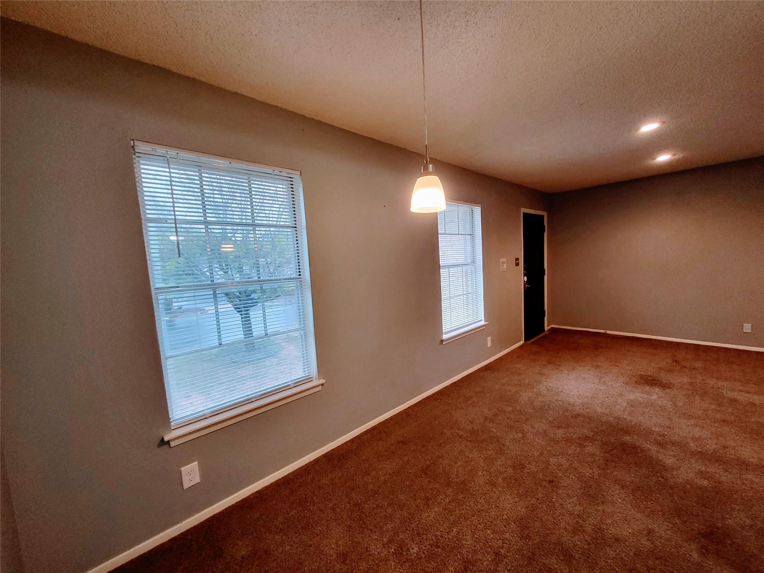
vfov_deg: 89.9
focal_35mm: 13
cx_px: 382
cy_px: 286
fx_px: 287
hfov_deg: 106.2
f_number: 2.2
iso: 320
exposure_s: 1/60
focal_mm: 1.74
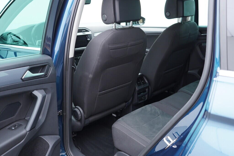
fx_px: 234
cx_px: 117
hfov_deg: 53.1
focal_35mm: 36
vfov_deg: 36.9
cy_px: 78
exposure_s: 1/40
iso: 400
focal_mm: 24
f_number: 2.8
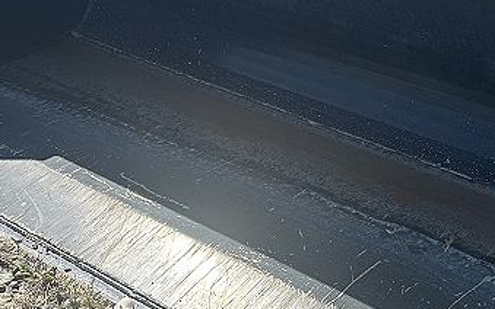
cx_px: 323
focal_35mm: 65
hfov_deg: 31.3
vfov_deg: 20.0
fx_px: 877
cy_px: 188
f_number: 1.5
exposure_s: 1/3077
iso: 50
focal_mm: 5.7
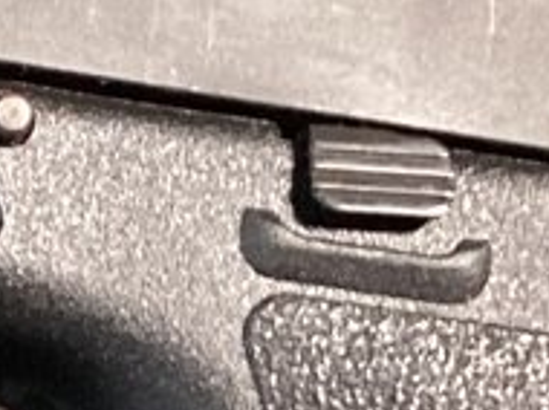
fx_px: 3912
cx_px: -325
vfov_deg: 5.9
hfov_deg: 7.8
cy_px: 778
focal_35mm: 247
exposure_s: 1/30
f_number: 2.4
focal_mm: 3.3
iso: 320
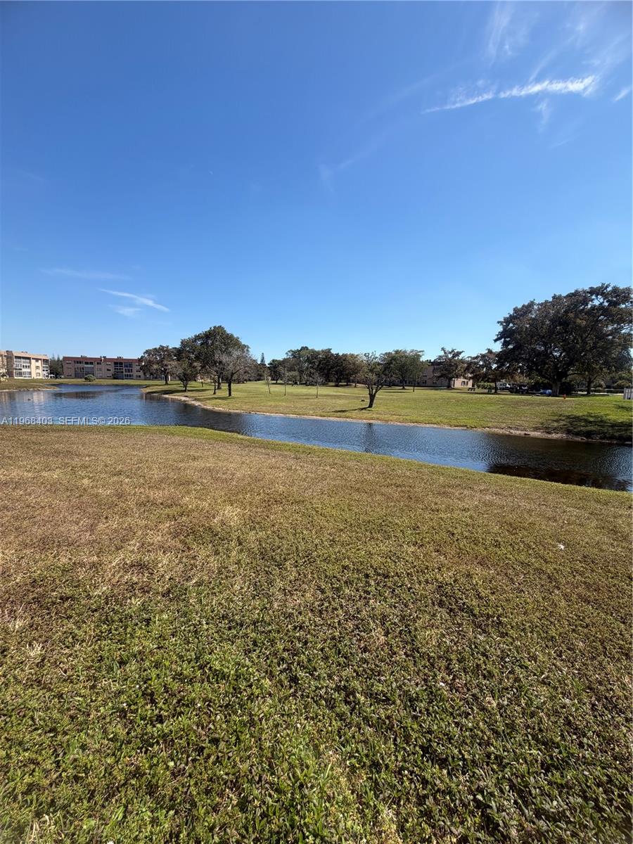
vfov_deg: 102.1
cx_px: 316
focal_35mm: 14
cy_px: 422
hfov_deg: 85.7
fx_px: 341
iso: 25
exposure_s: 1/770
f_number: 2.2
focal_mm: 2.22
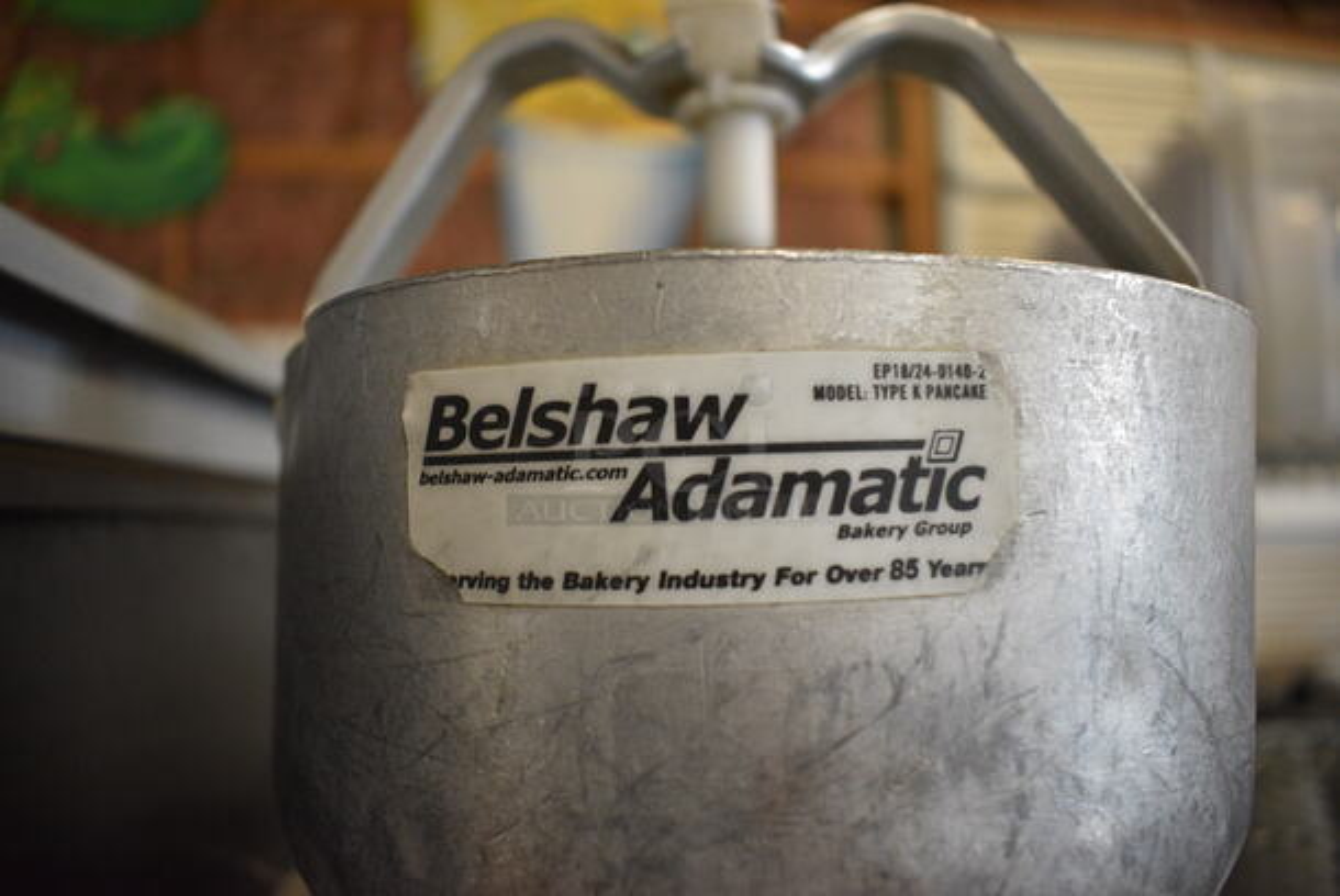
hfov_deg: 67.3
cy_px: 448
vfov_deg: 48.0
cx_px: 670
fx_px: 1006
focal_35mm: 27
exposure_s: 1/125
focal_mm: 18
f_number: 3.5
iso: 1400
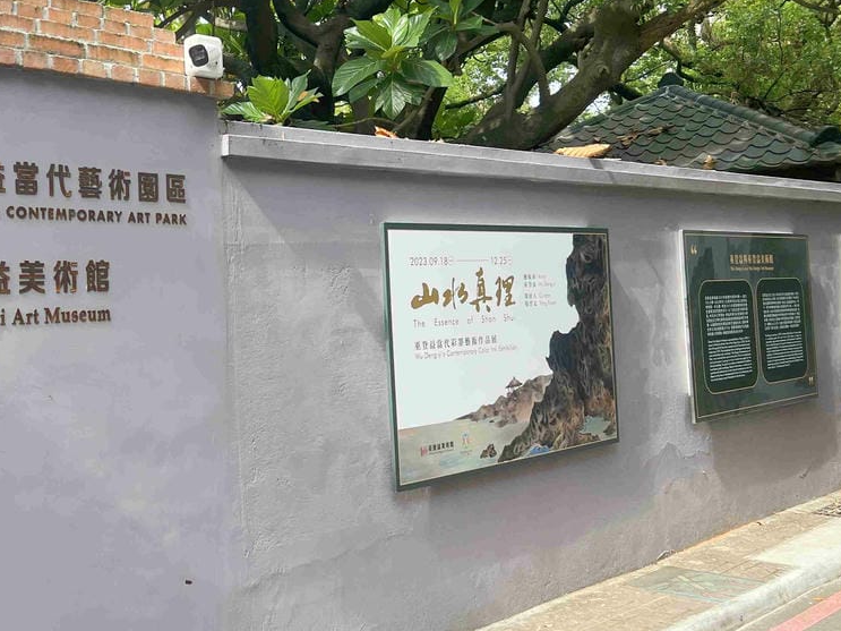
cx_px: 214
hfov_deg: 43.4
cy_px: 244
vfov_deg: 34.2
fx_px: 1020
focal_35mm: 42
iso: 50
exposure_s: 1/611
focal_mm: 5.7
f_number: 1.5
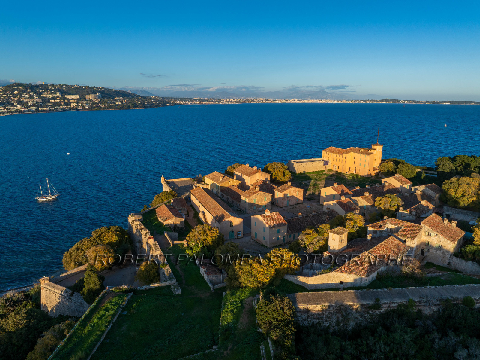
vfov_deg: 56.8
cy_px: 180
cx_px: 240
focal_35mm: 24
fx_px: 333
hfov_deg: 71.6
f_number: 9
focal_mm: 12.3
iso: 100
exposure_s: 1/160
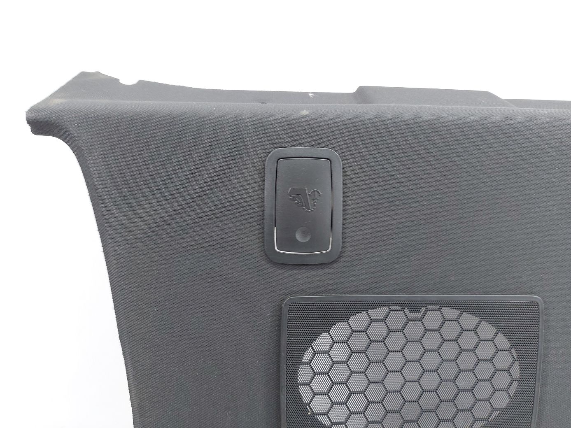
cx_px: 286
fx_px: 396
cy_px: 214
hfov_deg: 71.6
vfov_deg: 56.8
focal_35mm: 24
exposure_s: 1/50
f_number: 1.8
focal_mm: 5.23
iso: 125
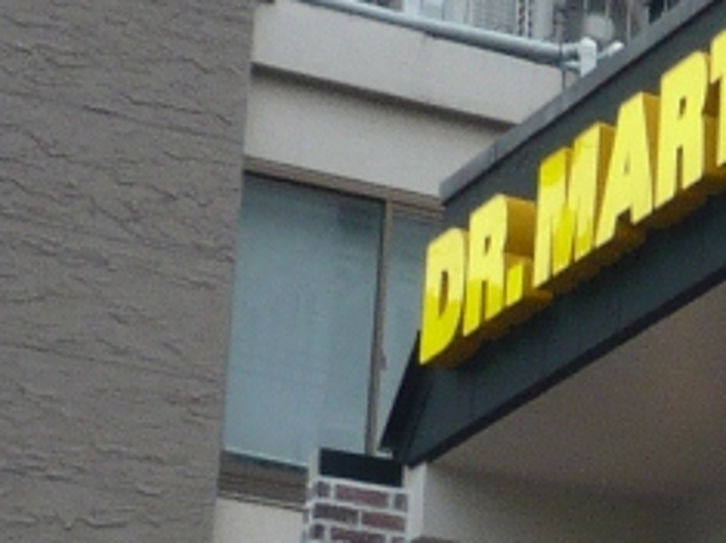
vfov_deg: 7.3
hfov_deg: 8.9
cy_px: 960
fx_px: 4171
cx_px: 1803
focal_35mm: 199
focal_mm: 6.2
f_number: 3.2
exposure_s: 1/50
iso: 100
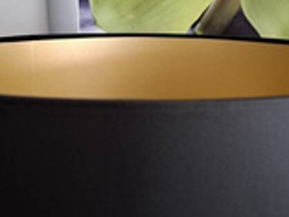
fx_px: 460
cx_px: 138
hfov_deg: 34.9
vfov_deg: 26.5
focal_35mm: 55
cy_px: 83
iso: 500
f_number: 1.8
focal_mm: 5.23
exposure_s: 1/25
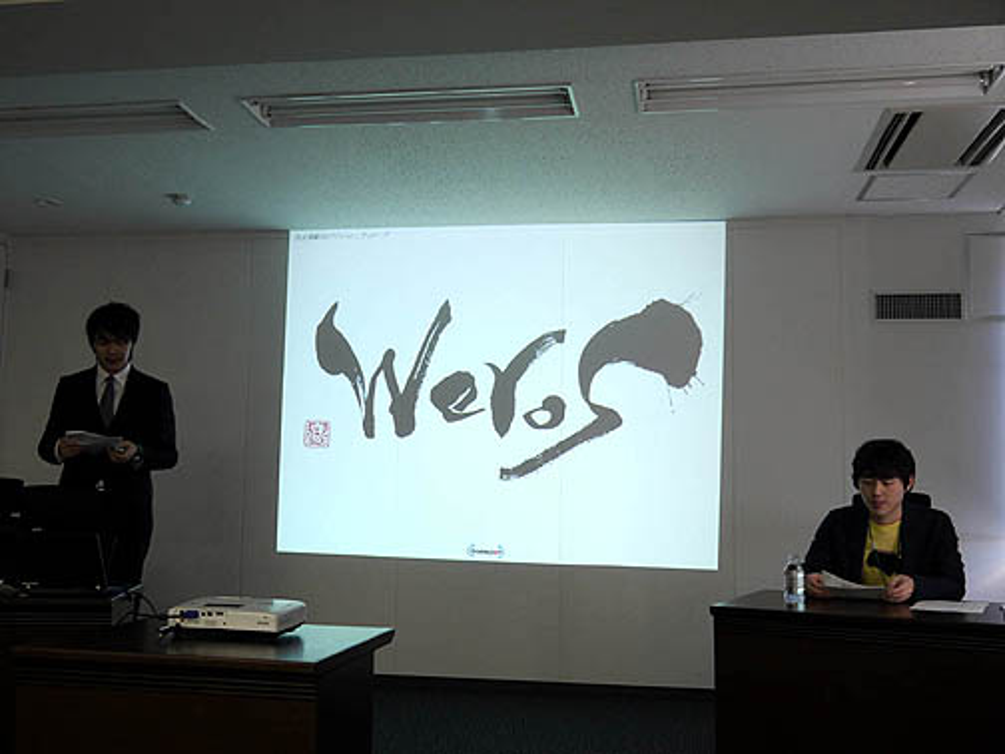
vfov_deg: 37.7
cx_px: 502
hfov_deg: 49.0
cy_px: 377
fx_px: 1103
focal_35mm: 38
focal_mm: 19
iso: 400
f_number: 5
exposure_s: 1/40
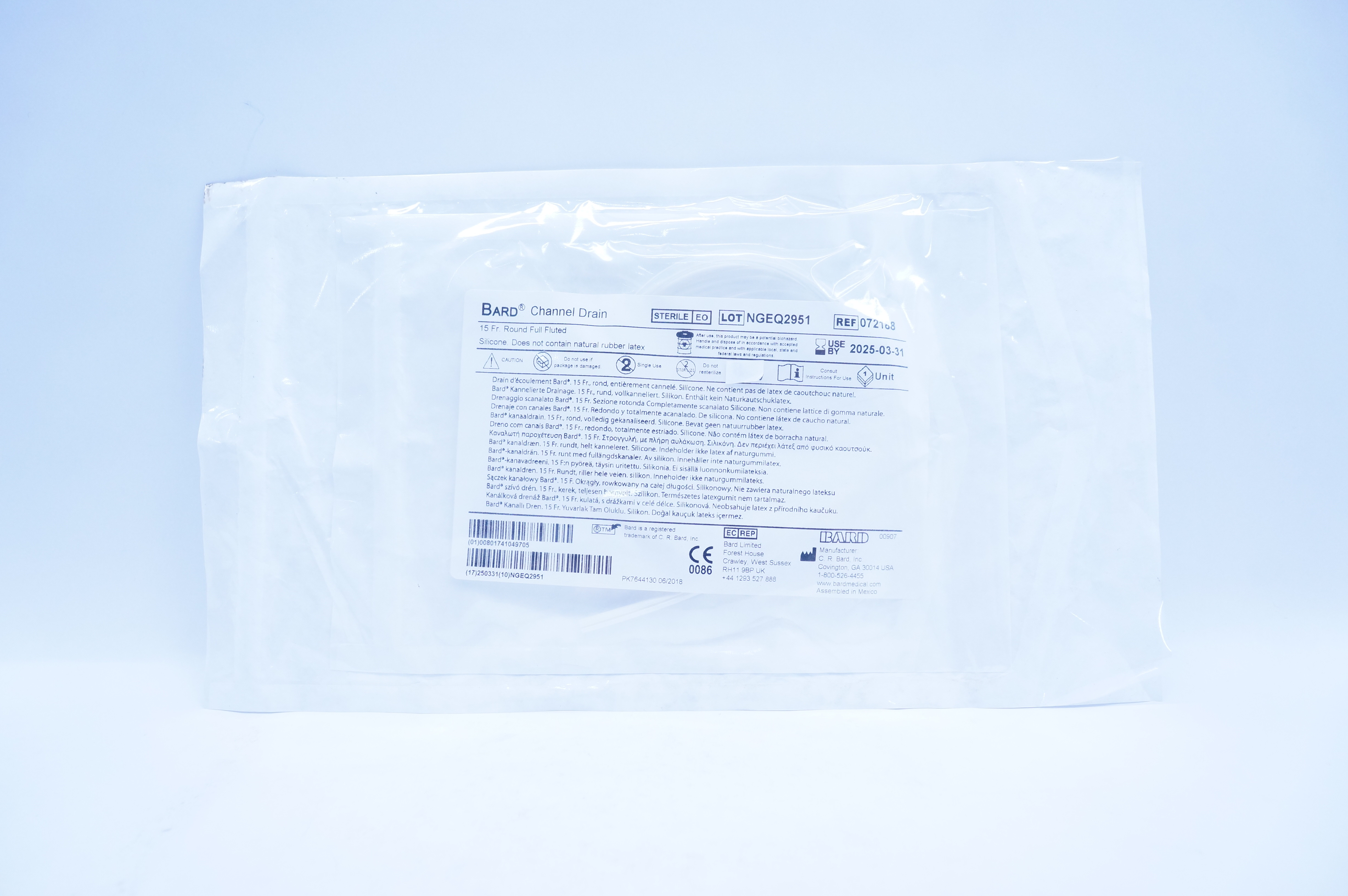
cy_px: 448
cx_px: 674
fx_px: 1010
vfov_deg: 47.8
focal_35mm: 27
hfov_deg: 67.4
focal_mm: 18
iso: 800
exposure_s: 1/125
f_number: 5.6
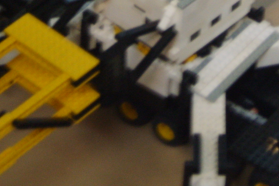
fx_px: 1813
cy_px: -88
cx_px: 282
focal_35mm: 234
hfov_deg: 8.7
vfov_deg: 5.8
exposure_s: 1/30
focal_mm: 17
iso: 123
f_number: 4.5
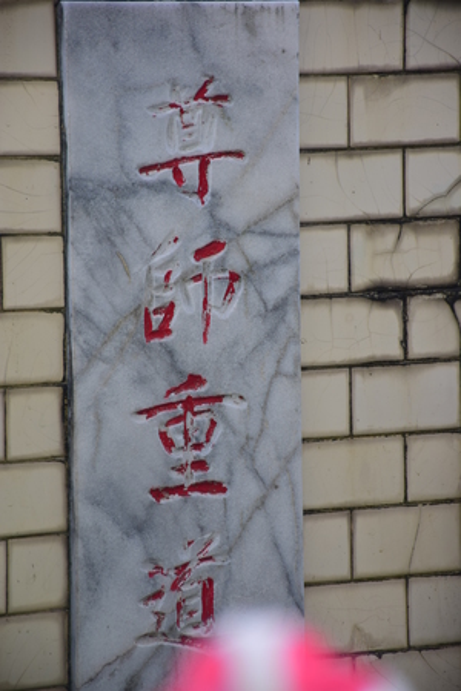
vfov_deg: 10.5
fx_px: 3745
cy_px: 346
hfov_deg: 7.0
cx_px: 230
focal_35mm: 195
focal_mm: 130
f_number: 5.6
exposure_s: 1/80
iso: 100
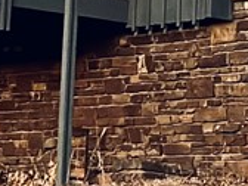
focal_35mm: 293
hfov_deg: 6.7
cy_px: -161
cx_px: 1
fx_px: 2099
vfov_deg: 5.0
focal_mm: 6.86
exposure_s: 1/30
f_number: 1.78
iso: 800
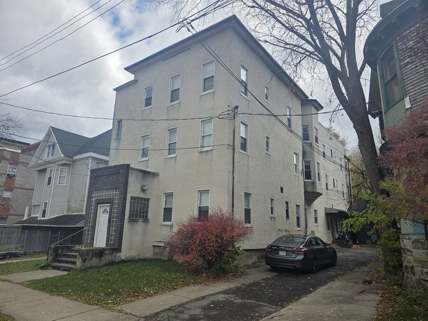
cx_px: 214
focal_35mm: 23
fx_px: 284
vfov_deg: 58.9
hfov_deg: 73.9
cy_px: 160
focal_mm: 6.3
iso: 80
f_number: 1.7
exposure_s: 1/3647
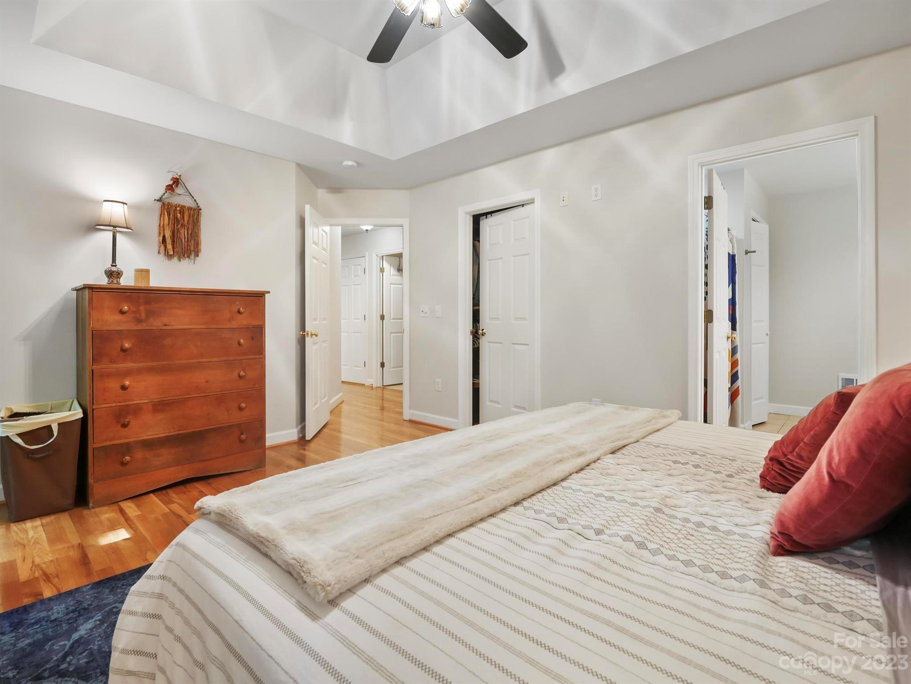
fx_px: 421
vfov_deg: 78.2
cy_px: 342
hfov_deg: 94.5
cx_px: 456
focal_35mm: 16
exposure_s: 1/4
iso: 400
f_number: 5
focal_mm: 8
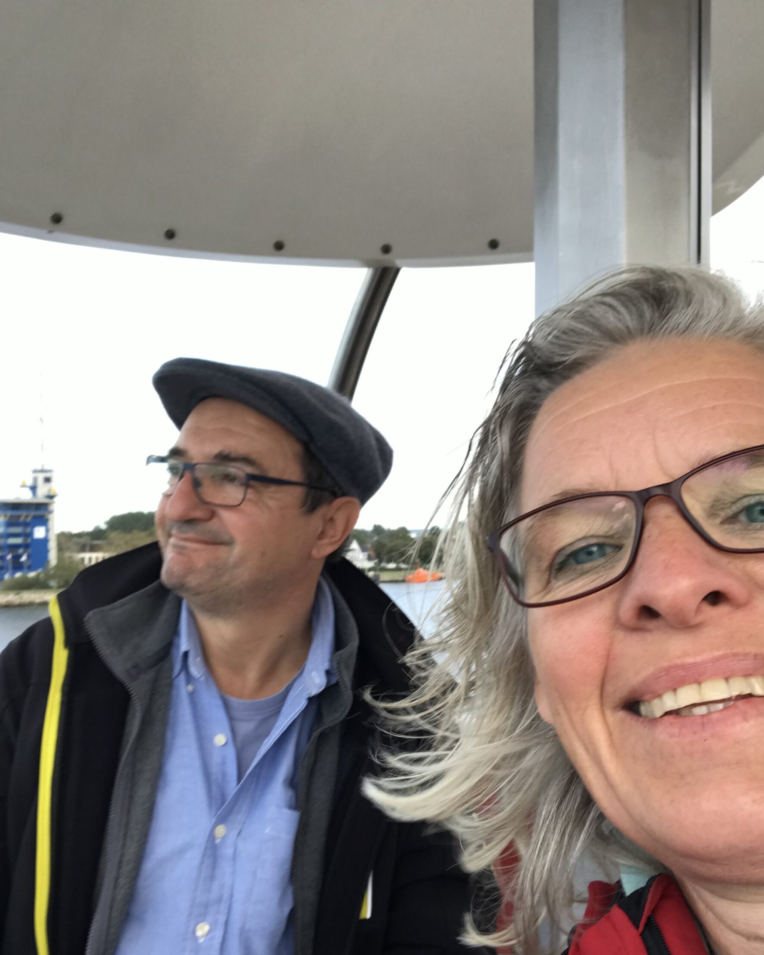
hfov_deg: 41.2
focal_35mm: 36
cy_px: 550
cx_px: 373
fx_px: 1017
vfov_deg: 50.1
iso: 25
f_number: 2.2
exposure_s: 1/143
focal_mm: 2.87
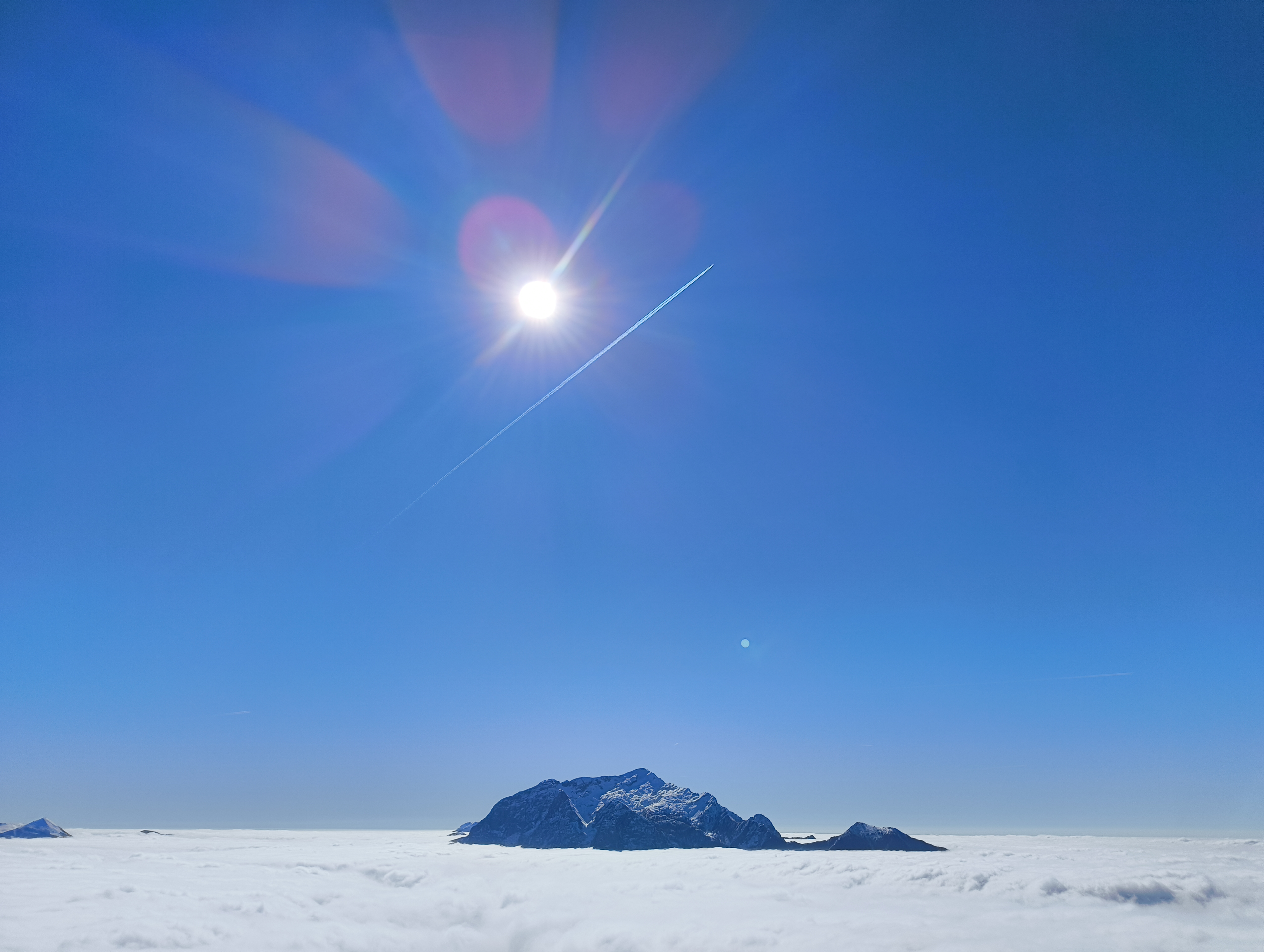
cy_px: 476
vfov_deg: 56.9
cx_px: 632
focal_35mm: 24
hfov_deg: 71.5
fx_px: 878
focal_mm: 5.56
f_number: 1.87
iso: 105
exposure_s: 1/9848
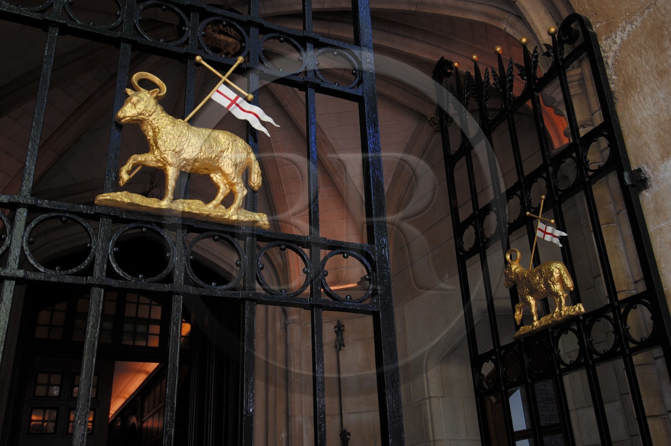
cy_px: 223
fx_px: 614
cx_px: 336
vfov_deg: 39.9
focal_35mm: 33
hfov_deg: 57.3
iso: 100
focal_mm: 22
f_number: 4
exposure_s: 1/20
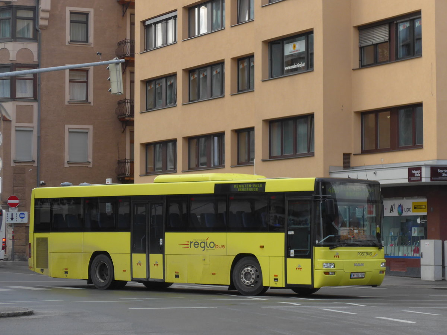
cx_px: 224
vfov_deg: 13.5
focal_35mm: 110
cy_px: 168
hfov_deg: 17.9
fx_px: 1420
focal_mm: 21.6
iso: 200
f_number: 4.9
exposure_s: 1/320
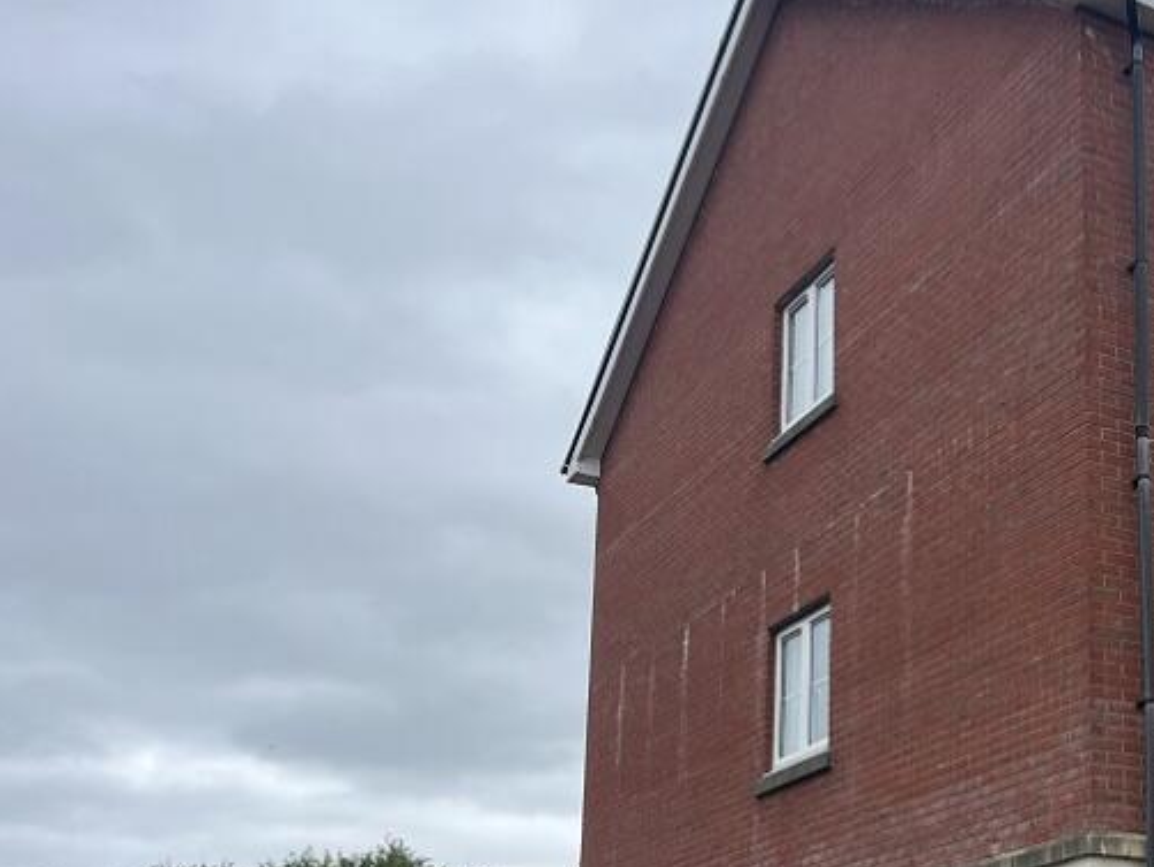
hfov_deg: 33.0
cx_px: 1170
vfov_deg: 26.8
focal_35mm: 53
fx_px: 1768
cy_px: 734
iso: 50
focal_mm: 5.1
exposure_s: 1/967
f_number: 1.6
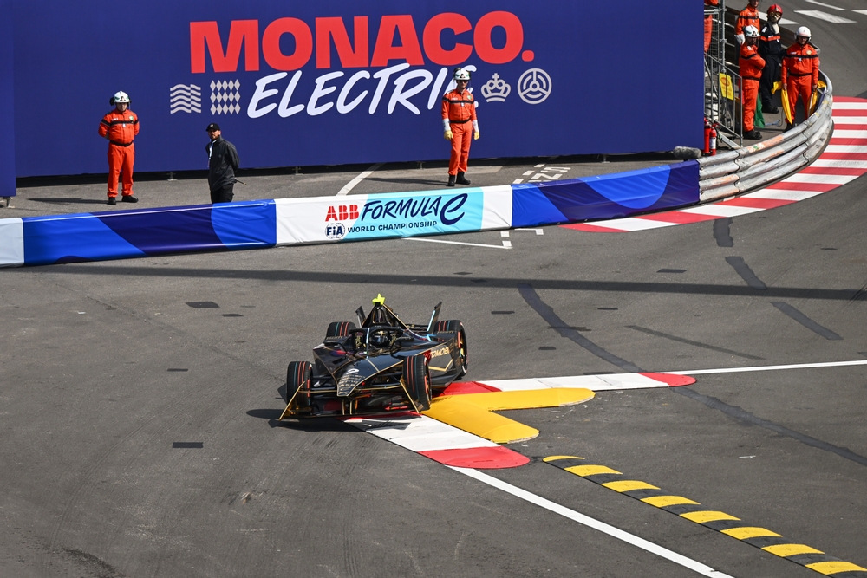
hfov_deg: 10.3
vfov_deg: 6.9
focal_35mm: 200
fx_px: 4817
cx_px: 434
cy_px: 289
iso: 250
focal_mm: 200
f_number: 5
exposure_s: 1/2000
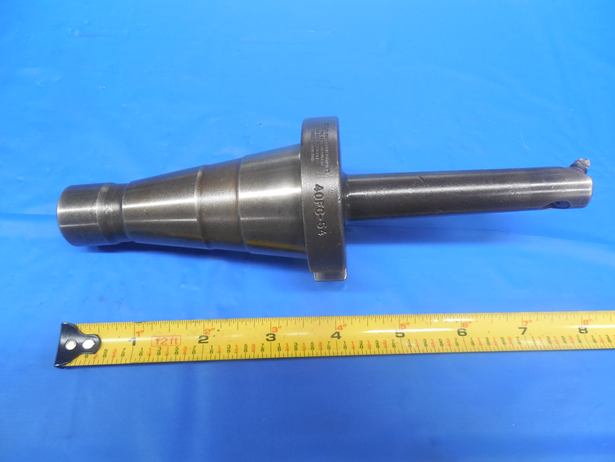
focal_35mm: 25
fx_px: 444
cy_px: 231
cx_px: 308
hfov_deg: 69.4
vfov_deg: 54.9
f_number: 3.3
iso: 400
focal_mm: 4.5
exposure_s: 1/25
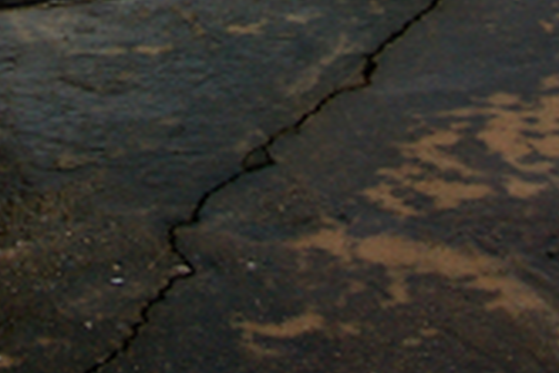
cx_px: 219
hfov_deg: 13.8
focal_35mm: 148
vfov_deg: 8.3
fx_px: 2300
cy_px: -622
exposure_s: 1/125
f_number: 8
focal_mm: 16
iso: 100
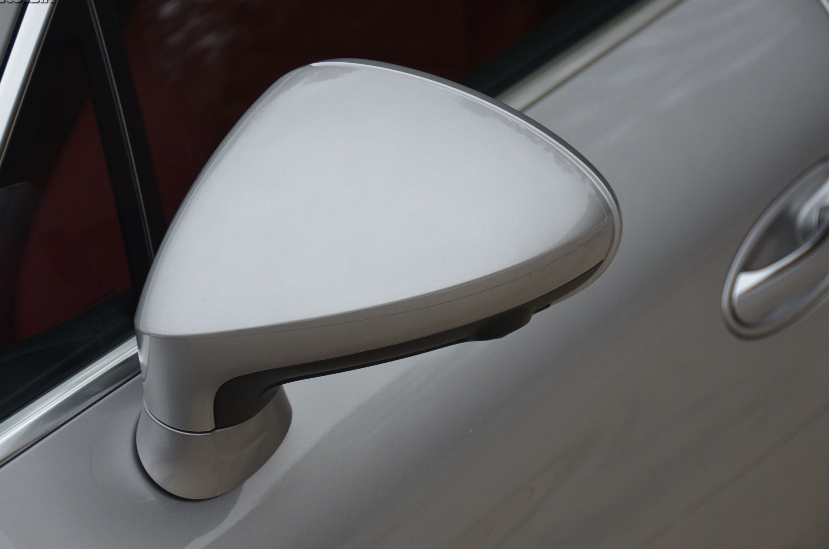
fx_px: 2919
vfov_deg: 10.8
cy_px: 272
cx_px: 406
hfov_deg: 16.2
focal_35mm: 127
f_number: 5
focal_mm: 82
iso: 800
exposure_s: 1/640
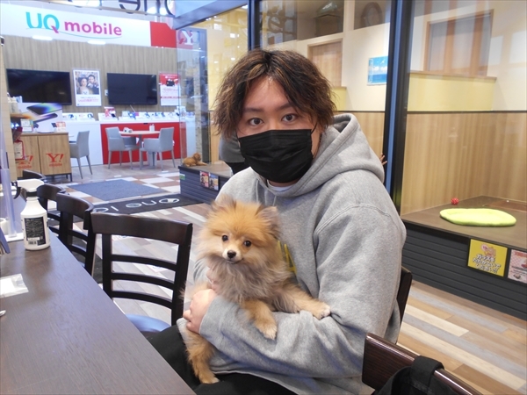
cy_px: 198
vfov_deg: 53.1
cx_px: 264
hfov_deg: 67.3
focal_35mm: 26
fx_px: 396
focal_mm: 4.6
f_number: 3.2
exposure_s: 1/30
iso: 140
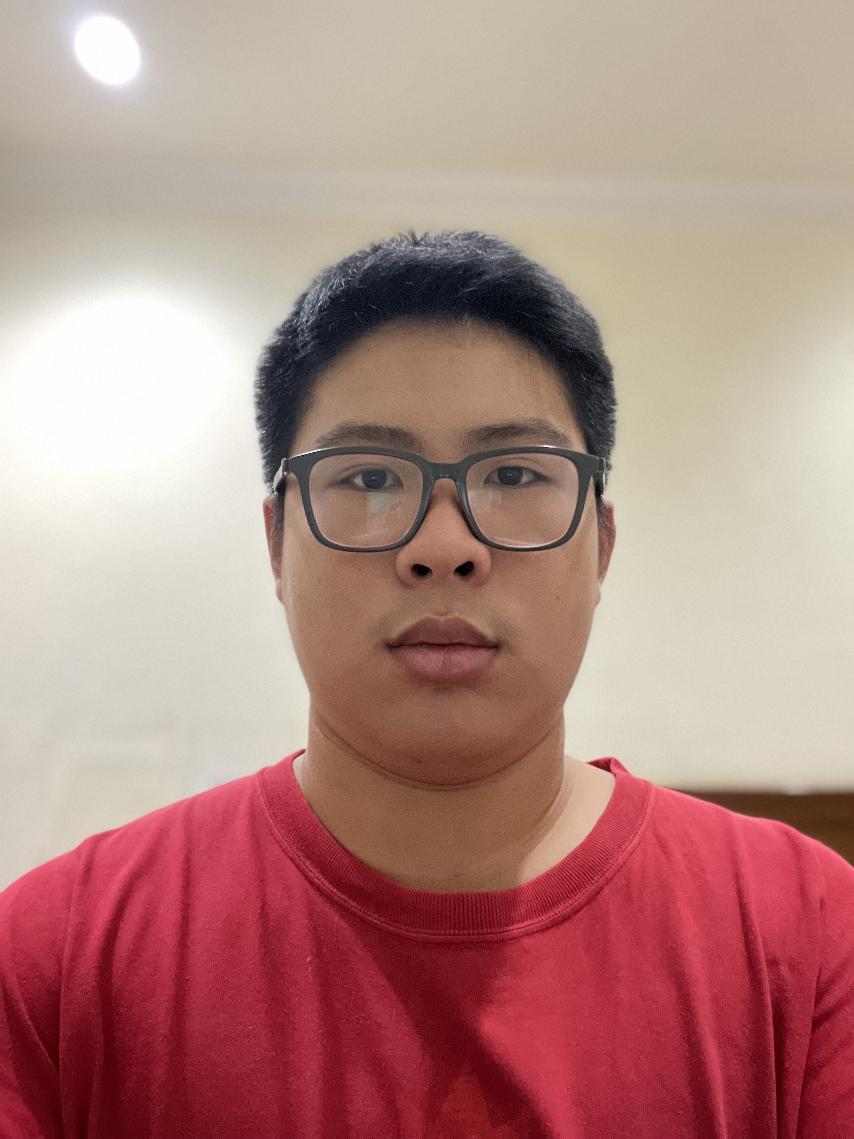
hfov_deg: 46.8
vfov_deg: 60.0
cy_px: 570
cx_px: 427
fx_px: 987
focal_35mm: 30
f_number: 2.2
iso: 800
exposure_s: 1/27
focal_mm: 2.71
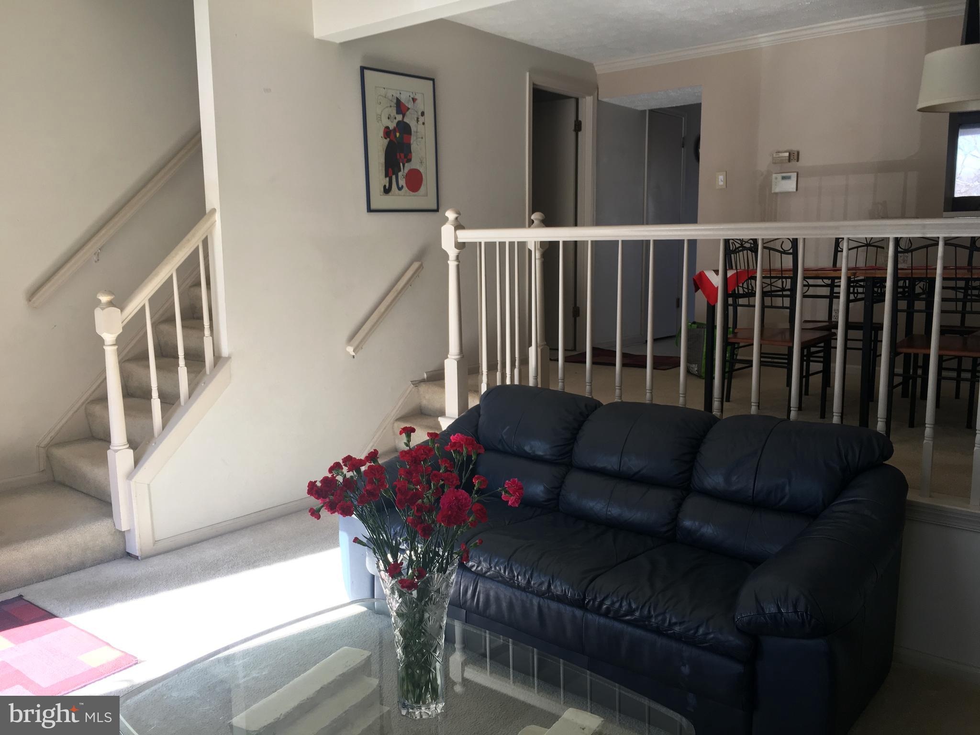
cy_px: 368
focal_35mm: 29
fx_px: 821
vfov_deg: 48.2
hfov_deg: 61.7
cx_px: 490
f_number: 2.2
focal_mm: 4.15
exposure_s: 1/60
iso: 32
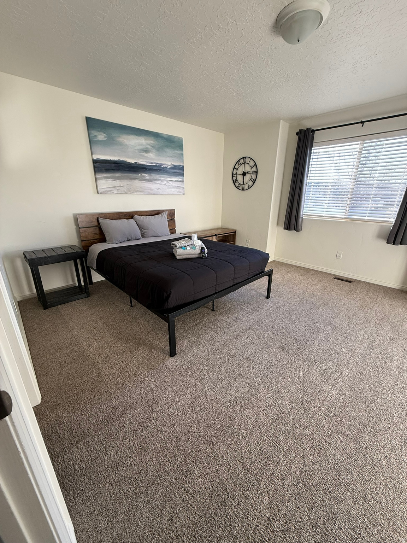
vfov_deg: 102.1
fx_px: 219
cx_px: 204
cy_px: 272
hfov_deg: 85.7
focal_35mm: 14
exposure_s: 1/99
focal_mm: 2.22
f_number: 2.2
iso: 125
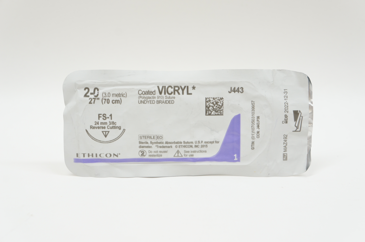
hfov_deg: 36.0
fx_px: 562
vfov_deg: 24.3
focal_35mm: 56
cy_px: 121
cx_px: 182
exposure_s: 1/40
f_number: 7.1
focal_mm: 37
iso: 400
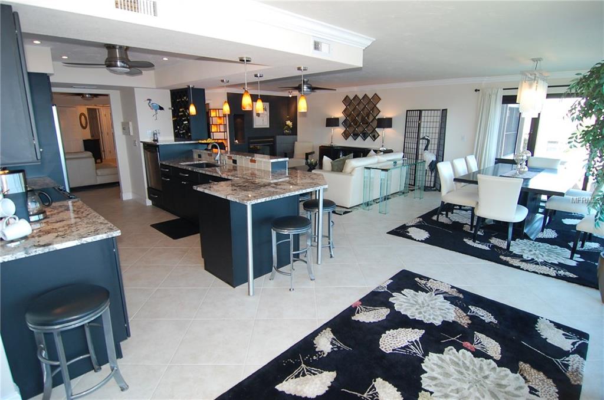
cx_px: 302
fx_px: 301
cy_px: 200
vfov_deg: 67.1
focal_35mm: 18
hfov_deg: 90.1
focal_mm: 12
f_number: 4.5
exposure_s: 1/80
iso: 400
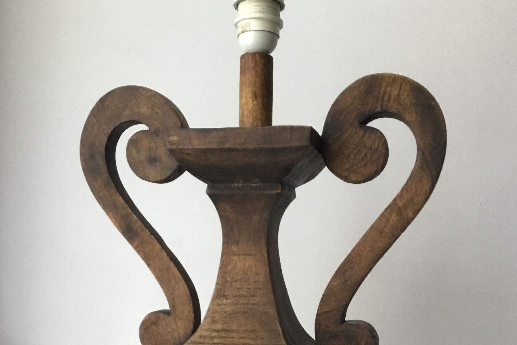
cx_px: 259
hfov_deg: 44.5
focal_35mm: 44
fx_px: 632
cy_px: 320
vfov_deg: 29.1
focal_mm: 3.3
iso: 100
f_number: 2.4
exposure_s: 1/33
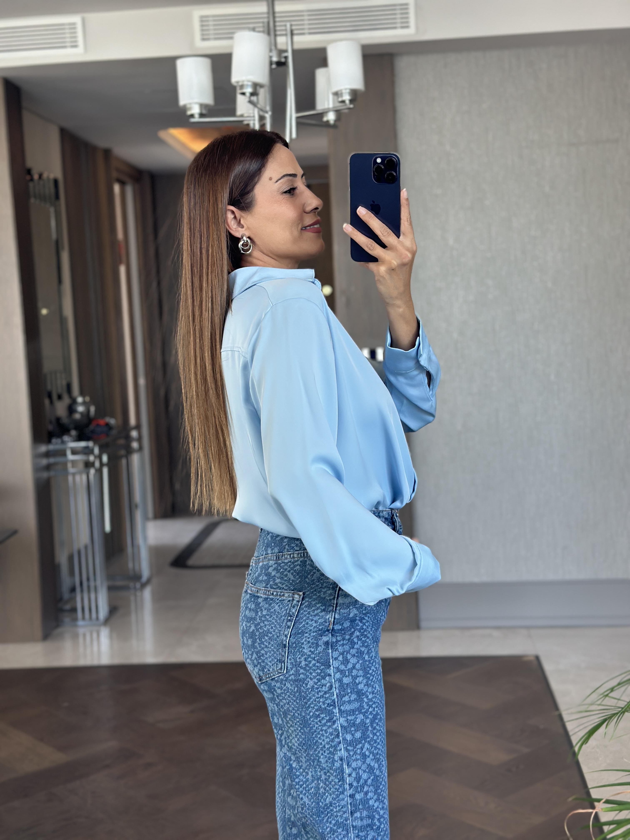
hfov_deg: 30.3
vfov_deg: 39.7
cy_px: 420
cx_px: 315
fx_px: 1165
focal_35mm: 48
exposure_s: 1/117
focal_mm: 6.86
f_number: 1.78
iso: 125
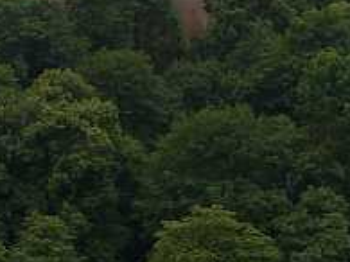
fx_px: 1576
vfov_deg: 9.3
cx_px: 77
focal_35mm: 156
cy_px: -83
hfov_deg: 12.6
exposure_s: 1/400
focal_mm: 6.3
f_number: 4.4
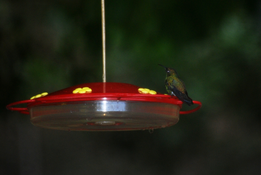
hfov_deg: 4.6
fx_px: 3266
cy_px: 88
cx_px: 130
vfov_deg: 3.1
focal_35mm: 450
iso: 400
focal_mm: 300
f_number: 5.6
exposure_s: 1/160
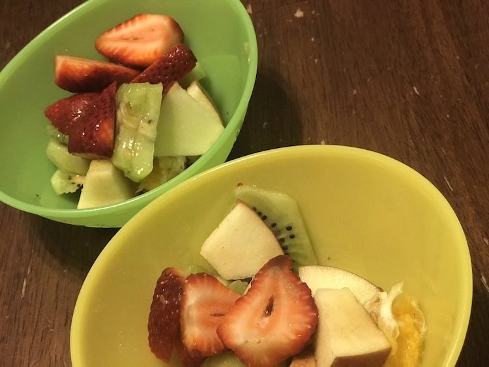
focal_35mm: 57
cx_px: 244
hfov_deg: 33.8
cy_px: 184
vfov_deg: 25.7
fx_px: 805
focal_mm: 6.6
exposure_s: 1/60
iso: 800
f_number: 2.8
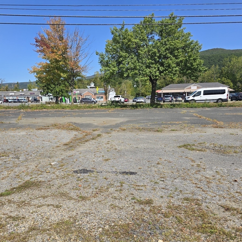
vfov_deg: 57.3
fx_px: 221
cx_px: 99
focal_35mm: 28
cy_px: 123
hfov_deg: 56.9
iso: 12
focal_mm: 6.3
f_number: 1.7
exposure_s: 1/878
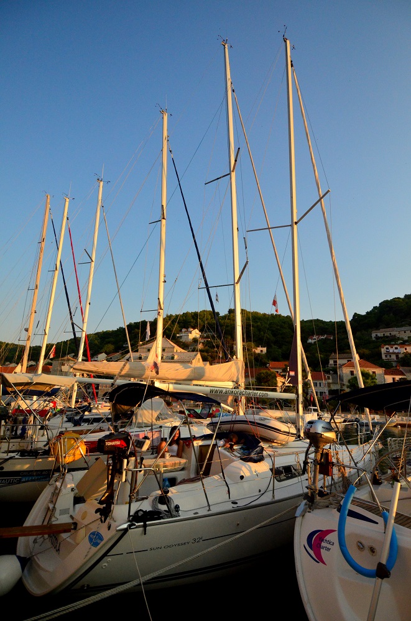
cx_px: 206
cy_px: 310
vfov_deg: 90.1
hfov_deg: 67.1
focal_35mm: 18
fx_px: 310
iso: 2000
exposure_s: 1/8000
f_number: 4
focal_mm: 12
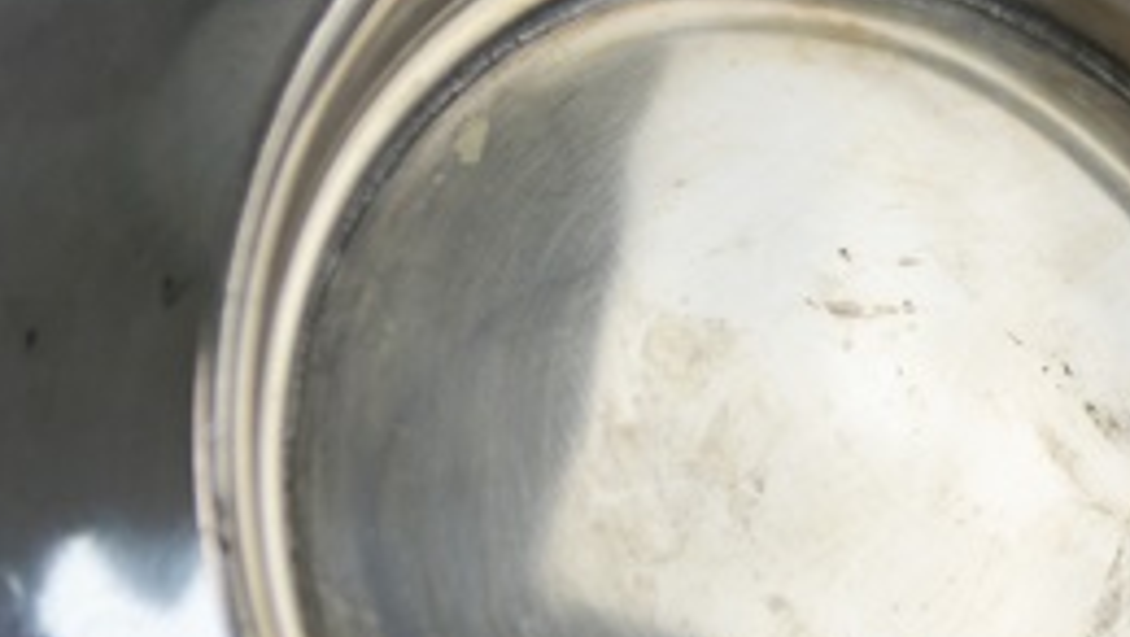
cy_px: 458
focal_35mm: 200
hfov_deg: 10.7
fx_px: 6002
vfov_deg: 6.1
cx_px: 1126
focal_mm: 55
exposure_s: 1/160
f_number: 6.3
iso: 200
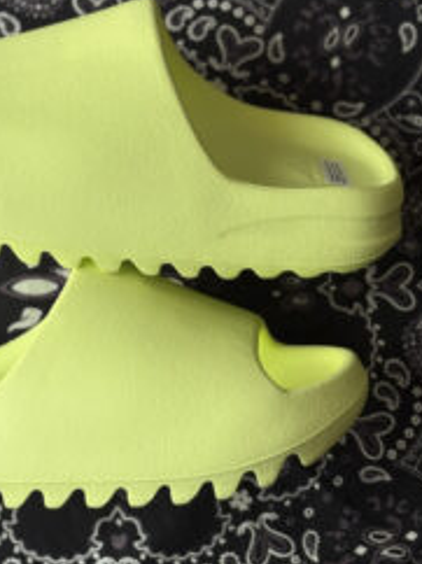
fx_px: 1400
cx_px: 96
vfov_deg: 22.8
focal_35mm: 86
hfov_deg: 17.0
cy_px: 268
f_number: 1.6
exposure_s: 1/861
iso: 40
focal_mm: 5.96
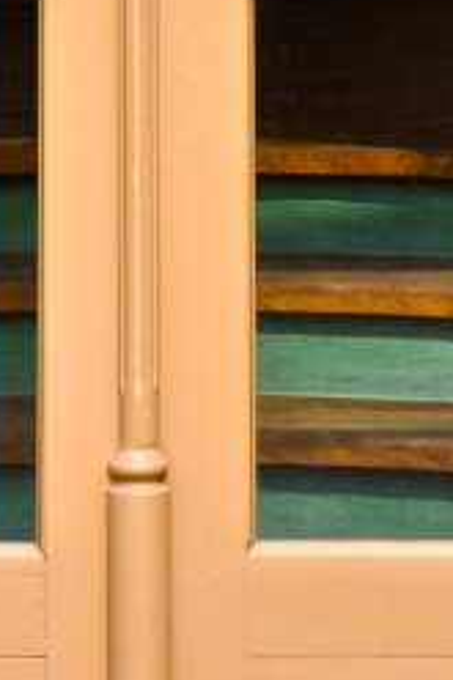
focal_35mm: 290
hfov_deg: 4.7
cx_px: 128
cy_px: -417
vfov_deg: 7.0
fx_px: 5481
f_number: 8
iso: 200
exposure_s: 1/250
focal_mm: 40
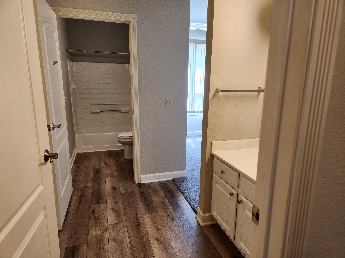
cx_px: 172
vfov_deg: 58.9
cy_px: 129
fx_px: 229
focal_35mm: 23
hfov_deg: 73.9
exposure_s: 1/120
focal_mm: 5.4
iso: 100
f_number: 1.8
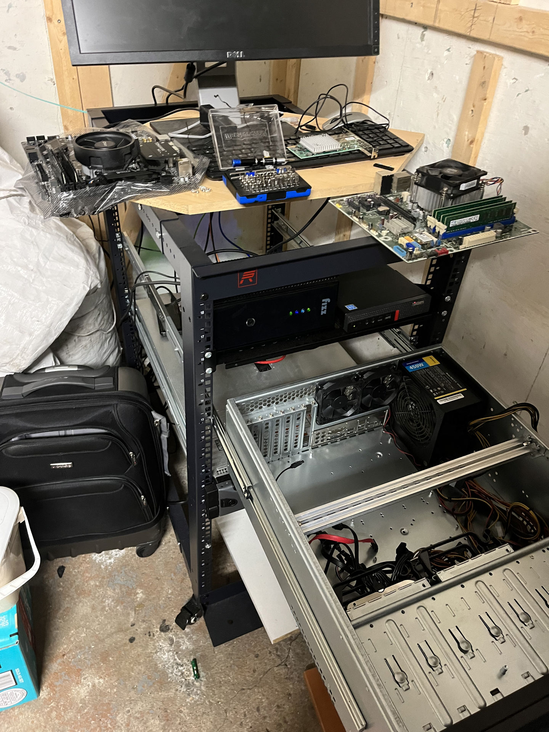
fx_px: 550
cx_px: 274
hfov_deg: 53.1
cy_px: 366
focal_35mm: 26
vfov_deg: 67.3
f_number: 1.6
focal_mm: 5.1
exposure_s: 1/30
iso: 640
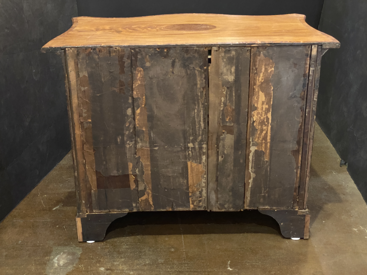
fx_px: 551
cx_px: 184
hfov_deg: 36.8
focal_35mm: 52
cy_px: 138
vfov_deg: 28.0
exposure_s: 1/30
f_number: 2
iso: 1000
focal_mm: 6
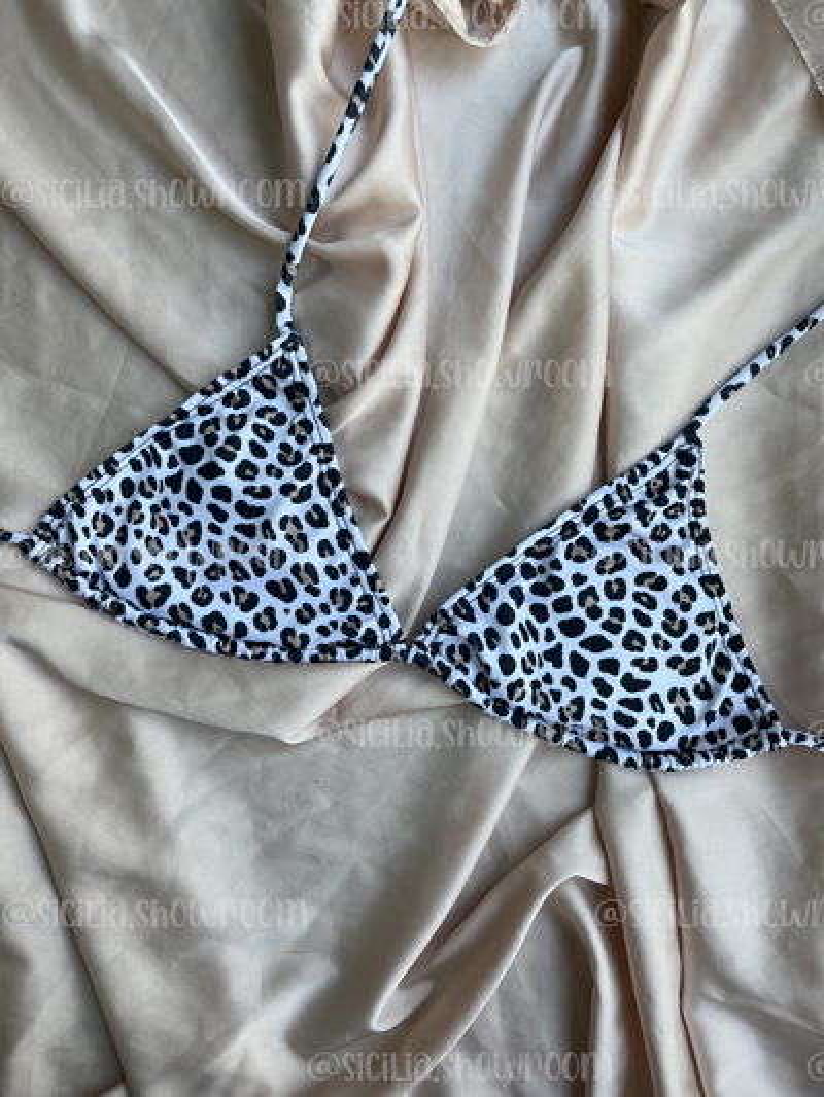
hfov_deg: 53.1
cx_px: 412
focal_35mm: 26
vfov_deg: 67.3
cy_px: 548
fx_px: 825
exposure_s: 1/122
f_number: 1.6
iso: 50
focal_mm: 5.1
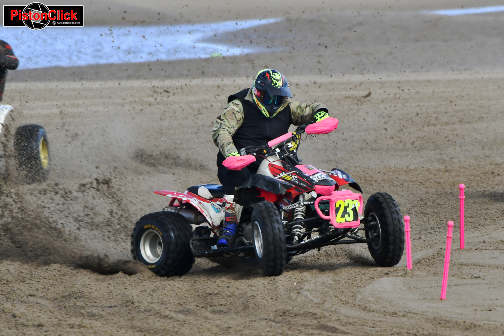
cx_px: 252
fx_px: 12597
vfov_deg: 1.5
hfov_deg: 2.3
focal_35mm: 900
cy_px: 168
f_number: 6.7
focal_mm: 600
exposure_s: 1/500
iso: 450
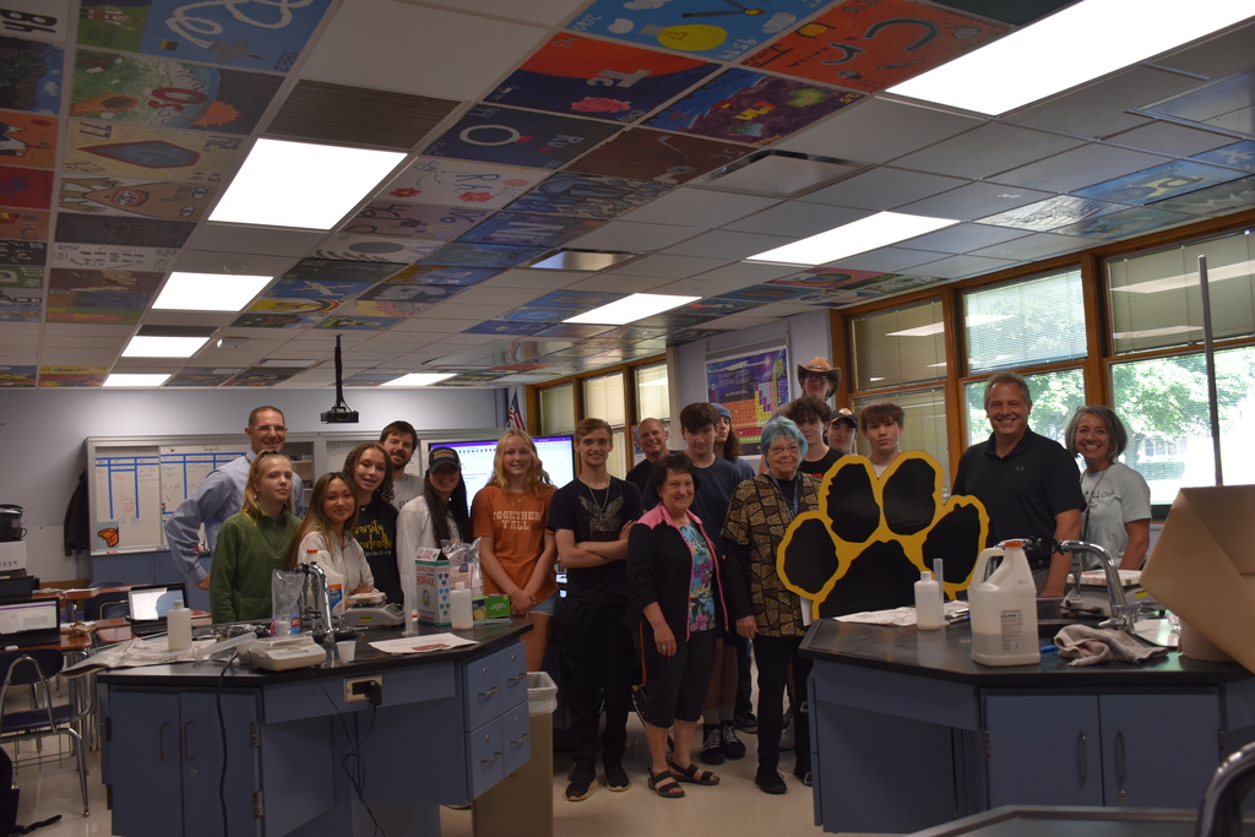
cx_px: 628
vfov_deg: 43.6
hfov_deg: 61.9
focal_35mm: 30
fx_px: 1046
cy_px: 418
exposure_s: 1/80
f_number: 4.5
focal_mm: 20
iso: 400
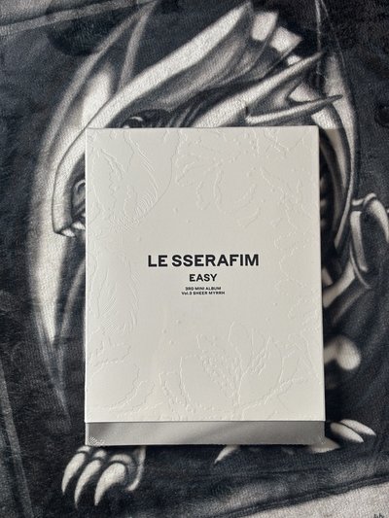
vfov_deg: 36.8
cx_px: 194
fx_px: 779
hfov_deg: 28.0
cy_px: 259
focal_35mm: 52
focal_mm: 5.96
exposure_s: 1/79
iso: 50
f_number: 1.6
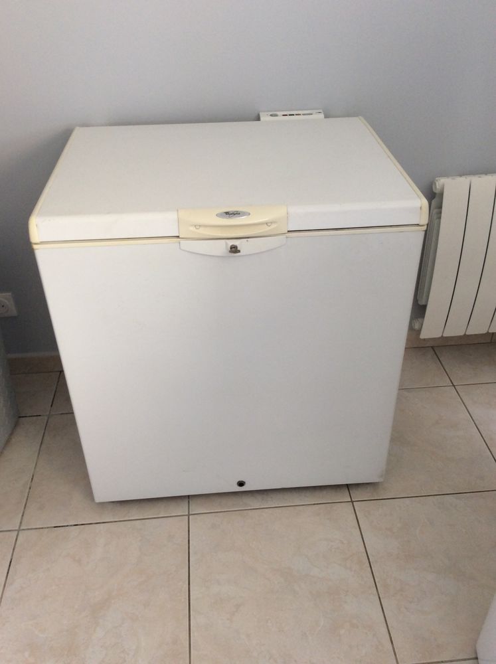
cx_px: 248
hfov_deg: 44.1
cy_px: 332
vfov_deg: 56.9
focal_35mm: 32
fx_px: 613
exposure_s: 1/33
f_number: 2.4
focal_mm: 3.3
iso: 40
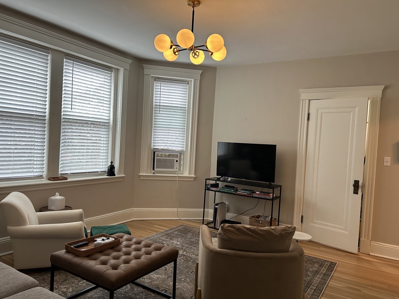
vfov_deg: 53.1
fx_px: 300
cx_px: 200
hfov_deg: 67.3
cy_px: 150
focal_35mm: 26
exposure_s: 1/120
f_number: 1.5
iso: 100
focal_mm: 5.7
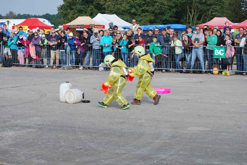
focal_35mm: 82
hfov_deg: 24.6
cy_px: 82
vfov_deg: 16.6
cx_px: 124
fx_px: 567
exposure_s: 1/250
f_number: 8
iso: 100
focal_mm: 55
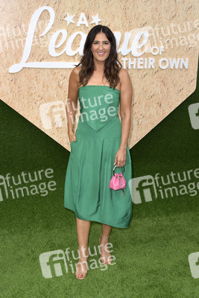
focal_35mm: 40
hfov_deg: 33.4
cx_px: 100
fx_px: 331
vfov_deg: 48.4
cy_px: 149
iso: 640
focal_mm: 40
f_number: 6.3
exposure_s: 1/250
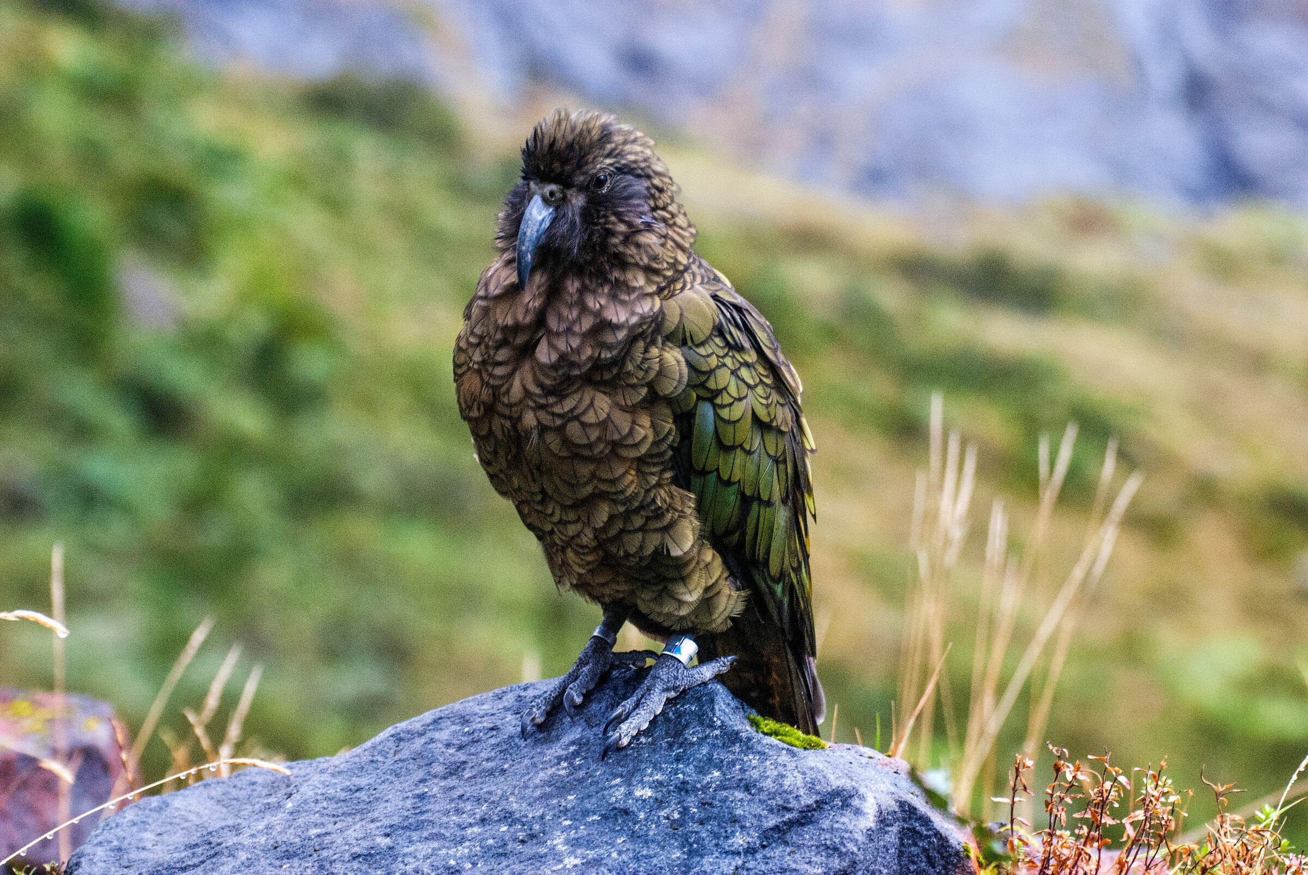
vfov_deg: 7.9
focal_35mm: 174
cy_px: 438
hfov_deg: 11.8
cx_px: 654
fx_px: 6330
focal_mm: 116
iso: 800
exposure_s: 1/50
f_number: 5.6
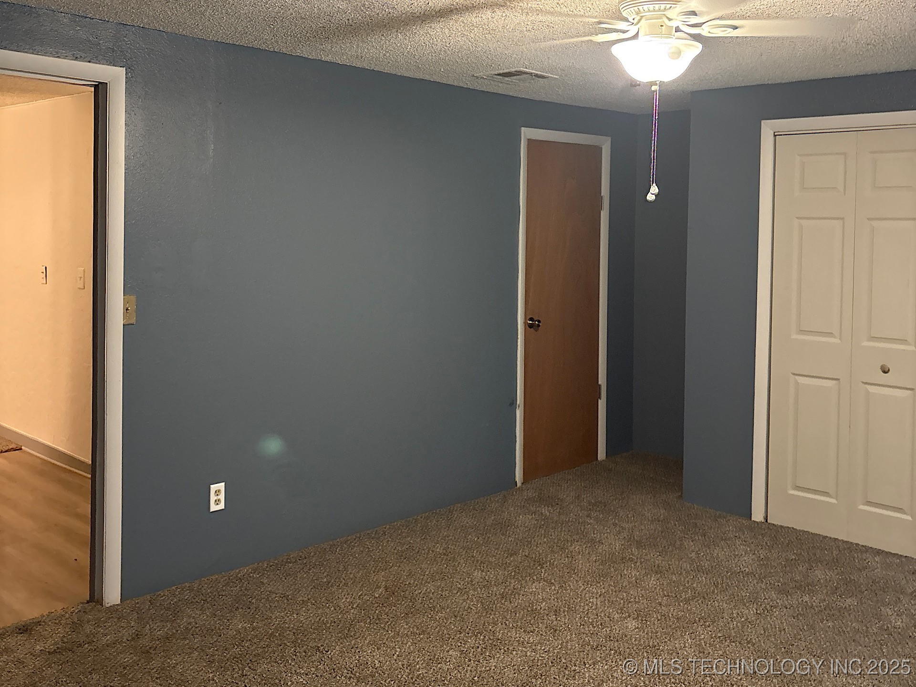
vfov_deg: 53.1
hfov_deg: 67.3
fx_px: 688
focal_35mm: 26
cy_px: 344
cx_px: 458
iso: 400
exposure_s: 1/40
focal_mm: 5.96
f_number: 1.6
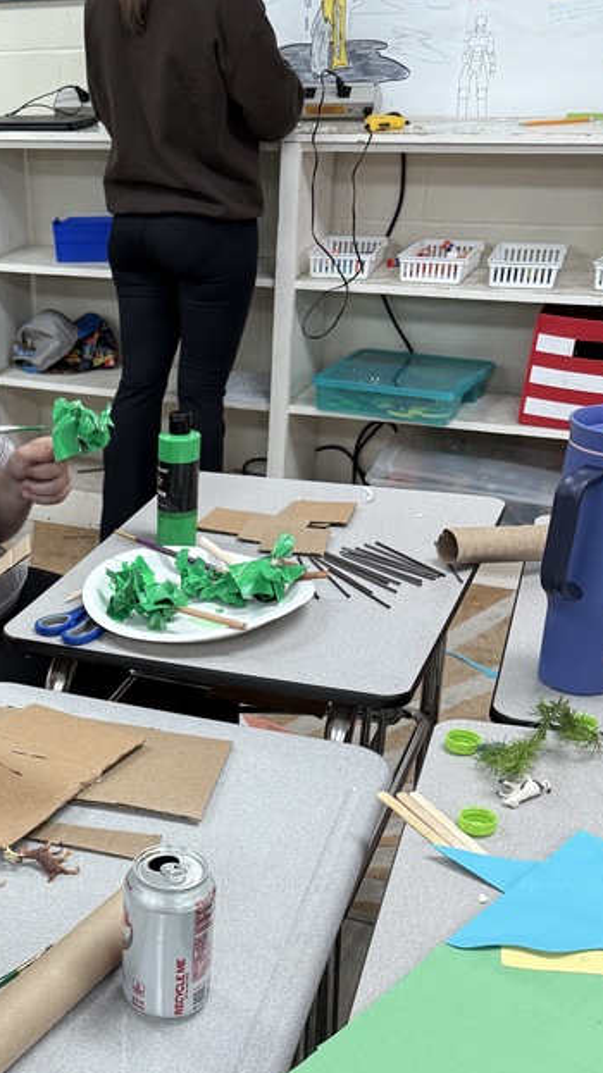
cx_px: 22
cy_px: 809
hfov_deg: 26.4
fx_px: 1223
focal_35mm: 43
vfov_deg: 45.7
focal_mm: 6.76
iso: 160
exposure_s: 1/60
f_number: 1.78
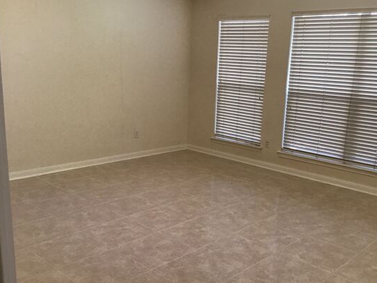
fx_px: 403
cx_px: 210
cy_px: 153
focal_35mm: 37
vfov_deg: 38.6
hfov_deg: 50.0
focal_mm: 3.3
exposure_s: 1/30
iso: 50
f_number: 2.4
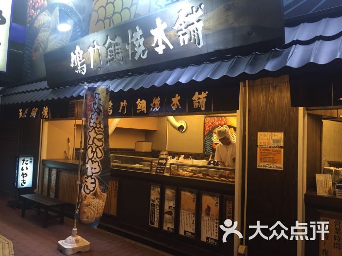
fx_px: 287
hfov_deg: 61.7
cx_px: 171
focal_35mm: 29
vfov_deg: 48.2
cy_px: 128
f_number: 2.2
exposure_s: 1/30
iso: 50
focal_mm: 4.15
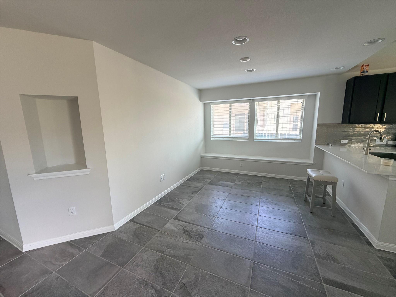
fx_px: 160
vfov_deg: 85.7
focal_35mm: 14
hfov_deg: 102.1
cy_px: 148
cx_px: 198
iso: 320
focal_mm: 2.22
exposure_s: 1/121
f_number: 2.2
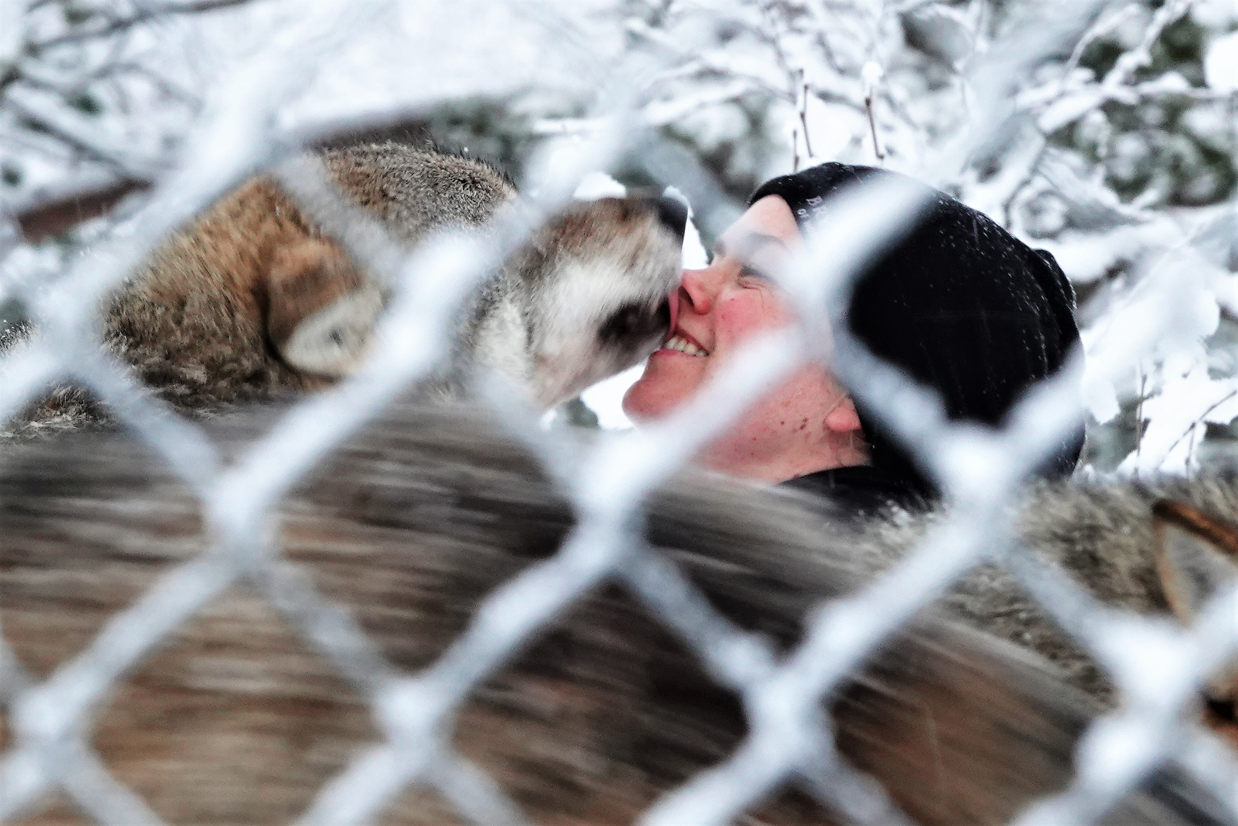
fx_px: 12413
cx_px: 619
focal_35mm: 361
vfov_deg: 3.8
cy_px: 413
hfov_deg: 5.7
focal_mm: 132.24
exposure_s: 1/30
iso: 400
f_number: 9
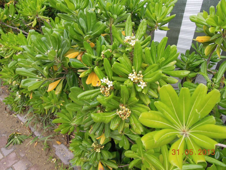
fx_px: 157
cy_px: 85
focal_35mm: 24
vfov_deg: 56.8
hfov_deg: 71.6
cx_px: 113
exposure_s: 1/200
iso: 160
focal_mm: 4.3
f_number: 2.8
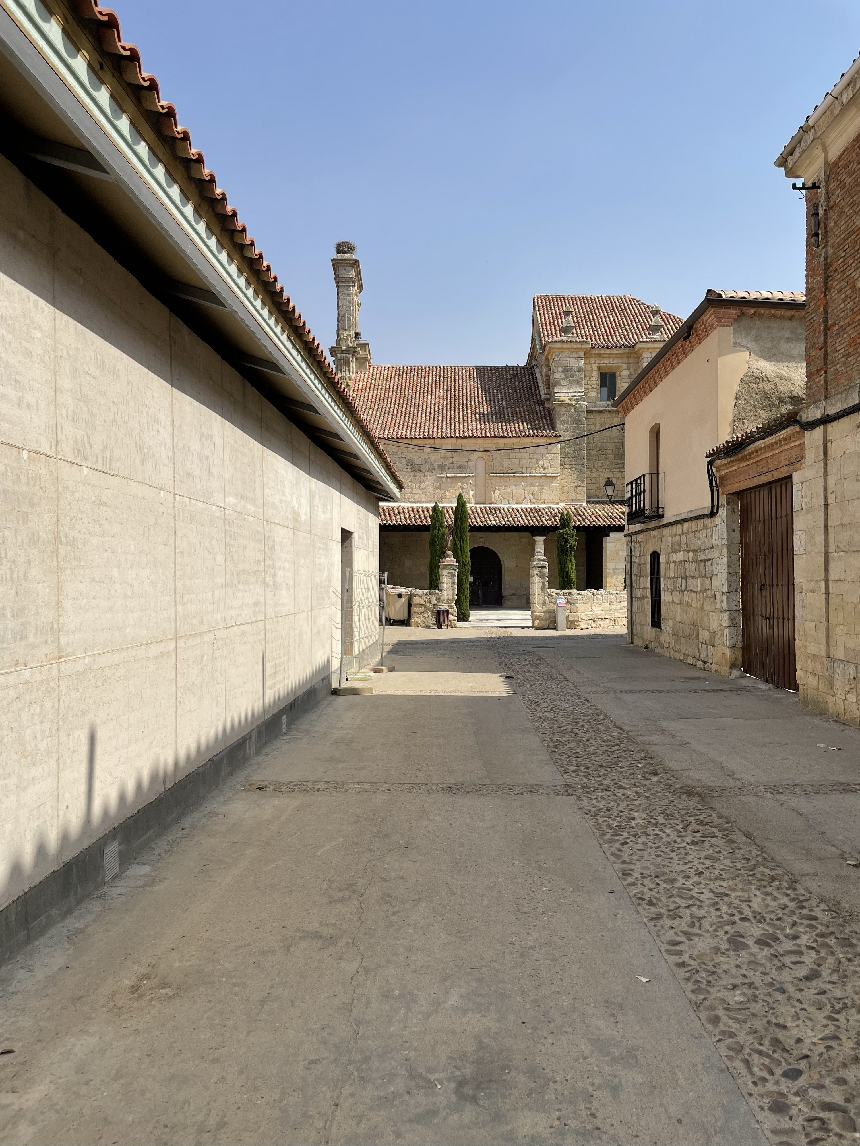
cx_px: 430
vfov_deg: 67.3
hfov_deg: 53.1
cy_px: 573
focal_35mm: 26
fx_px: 861
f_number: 1.6
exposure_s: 1/4132
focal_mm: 4.2
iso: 32
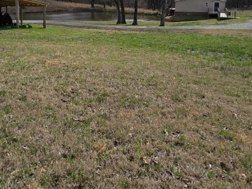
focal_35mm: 29
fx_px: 211
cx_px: 80
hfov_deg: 59.9
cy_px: 12
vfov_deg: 43.2
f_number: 2.2
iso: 50
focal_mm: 2.2
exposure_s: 1/6014
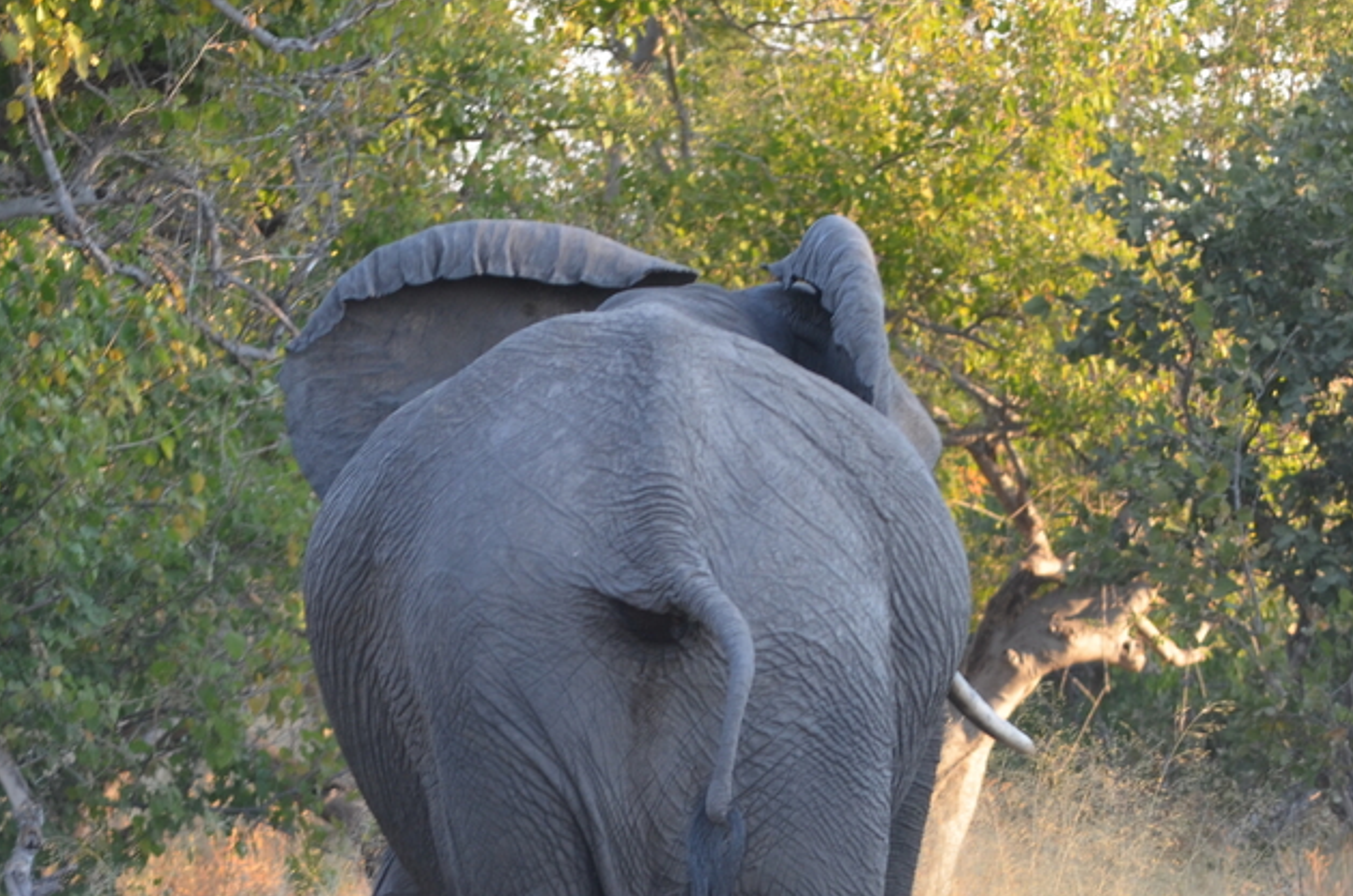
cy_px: 709
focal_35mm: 397
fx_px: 14894
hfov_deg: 5.2
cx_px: 671
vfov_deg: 3.4
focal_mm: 130
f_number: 5.6
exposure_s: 1/125
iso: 320
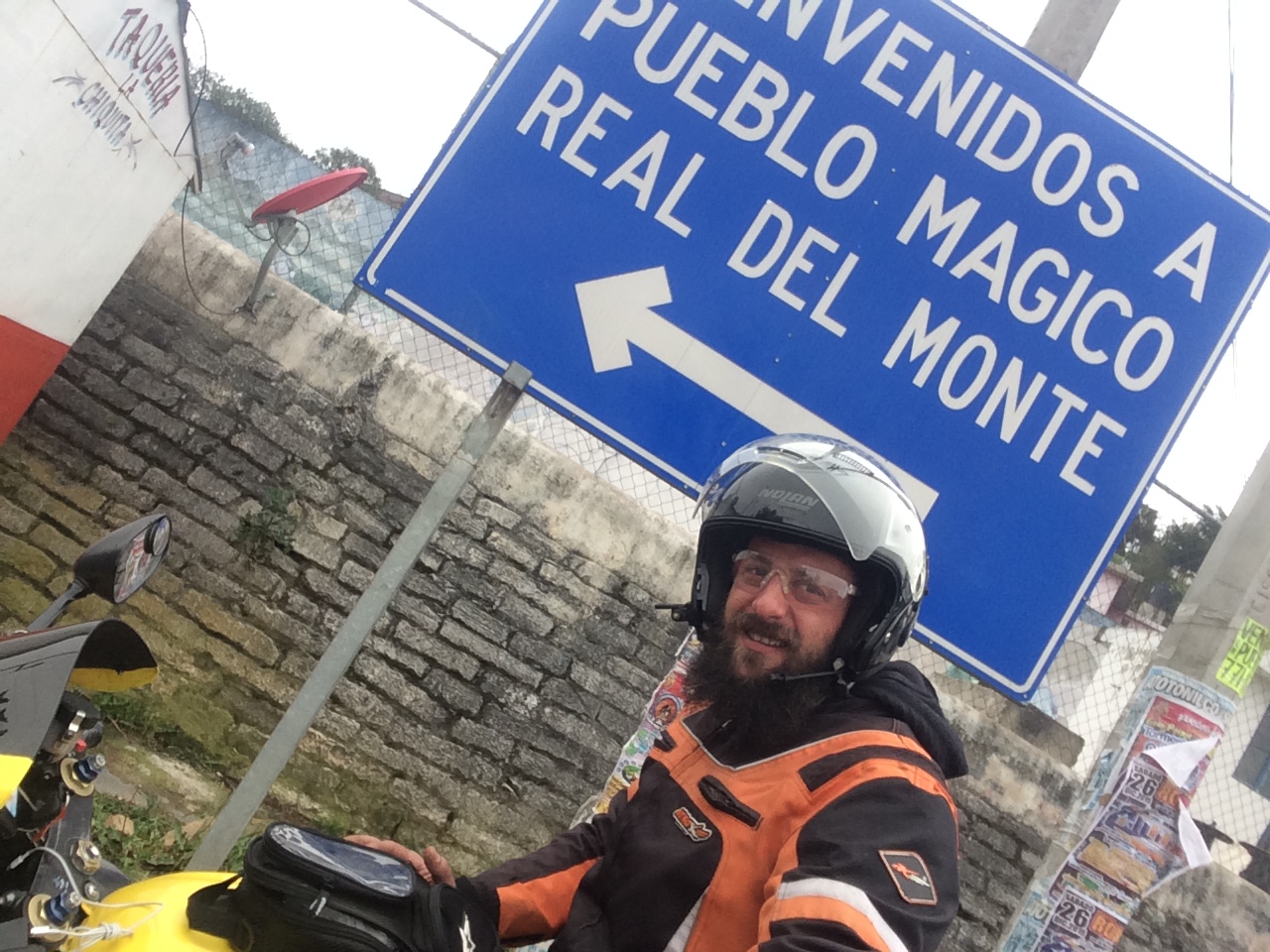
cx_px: 635
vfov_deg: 45.4
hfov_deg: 58.4
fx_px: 1137
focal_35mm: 31
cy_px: 476
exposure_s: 1/131
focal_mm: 2.15
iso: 50
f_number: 2.4
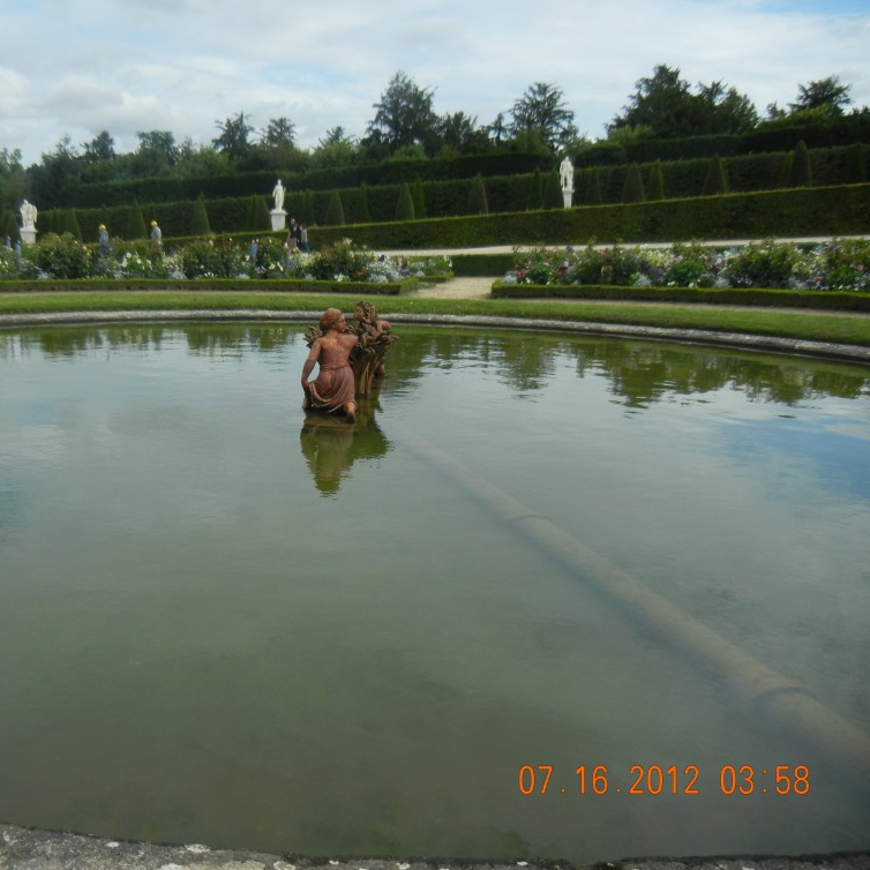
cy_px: 429
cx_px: 291
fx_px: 1024
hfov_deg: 45.4
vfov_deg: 46.0
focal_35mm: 36
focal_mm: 5.4
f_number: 7
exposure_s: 1/356
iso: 160
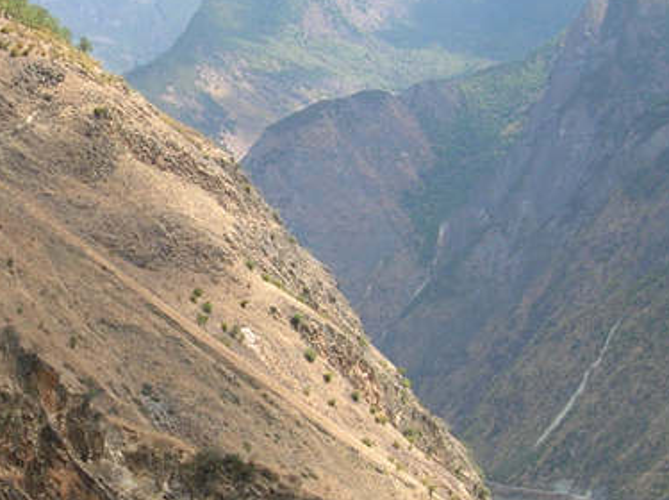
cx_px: 98
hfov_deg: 22.9
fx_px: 1621
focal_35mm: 84
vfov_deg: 17.5
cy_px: 262
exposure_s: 1/396
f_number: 2.8
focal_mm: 5.8
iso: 50
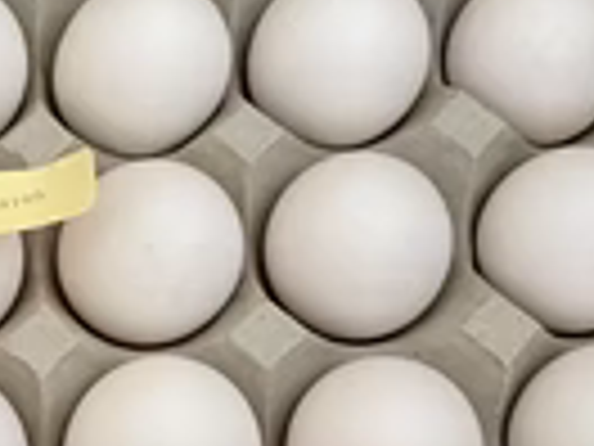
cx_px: -27
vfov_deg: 18.6
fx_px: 1356
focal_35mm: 79
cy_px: 270
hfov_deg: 23.5
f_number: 1.6
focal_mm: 5.96
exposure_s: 1/37
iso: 400
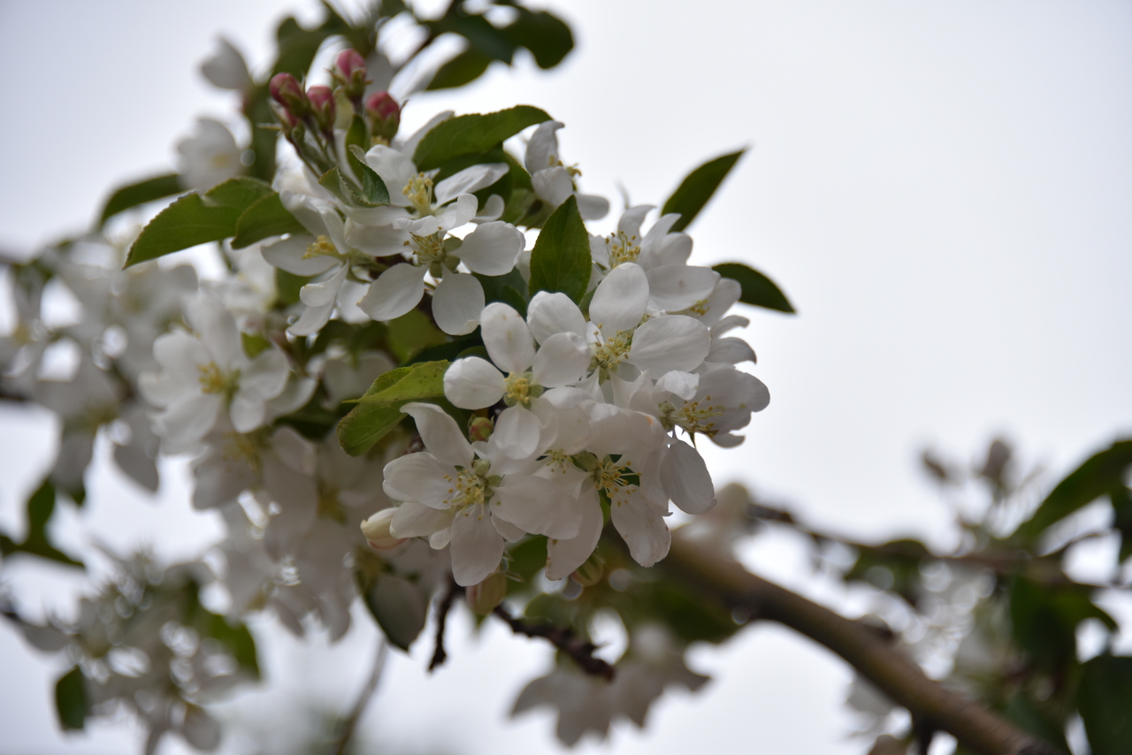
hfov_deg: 6.9
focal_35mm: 300
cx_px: 566
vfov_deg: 4.6
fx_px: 9435
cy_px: 378
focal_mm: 300
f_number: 5.6
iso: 280
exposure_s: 1/640
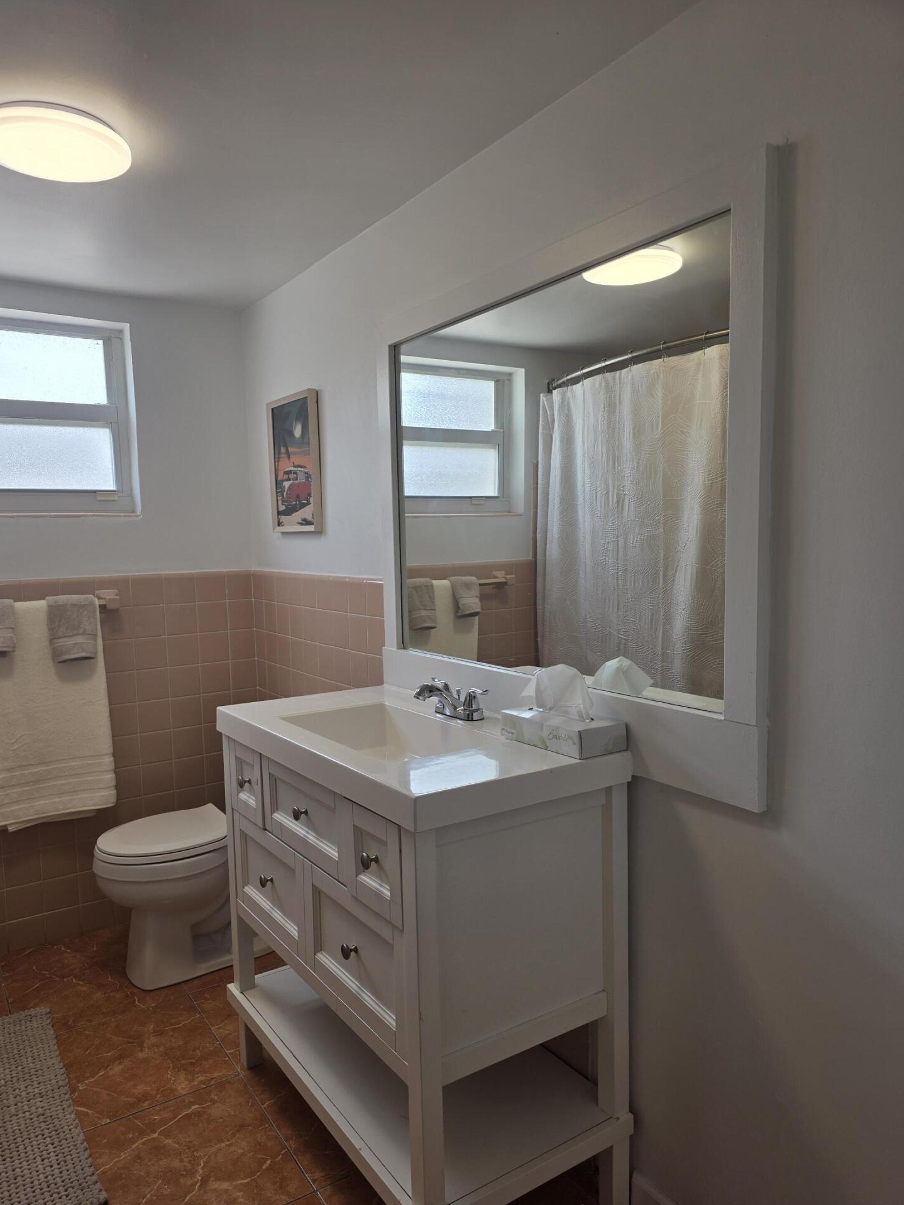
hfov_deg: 56.8
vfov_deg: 71.6
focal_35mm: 24
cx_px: 434
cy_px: 623
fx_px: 836
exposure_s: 1/120
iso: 20
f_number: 1.7
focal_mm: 6.3
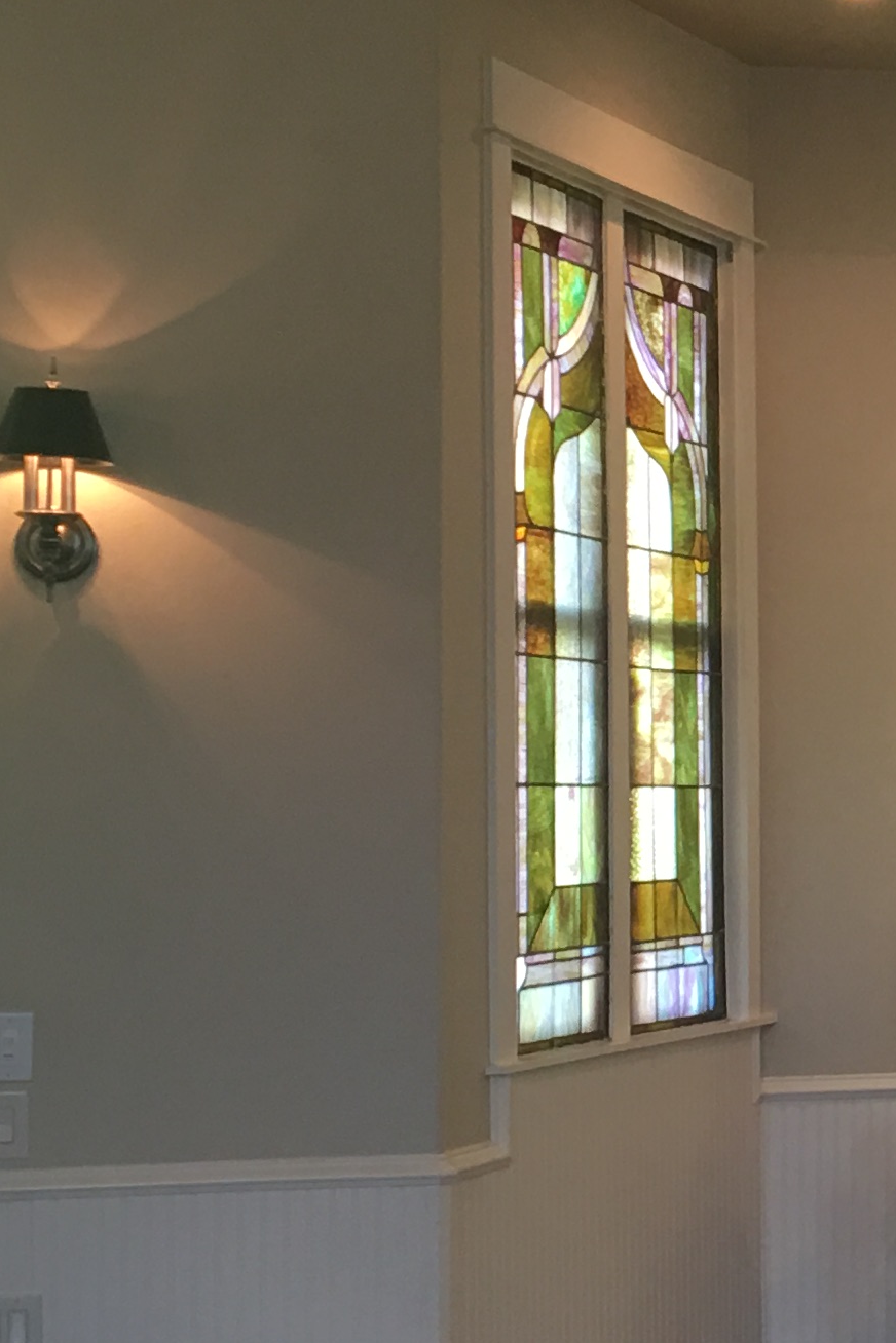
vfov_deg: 21.9
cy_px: 772
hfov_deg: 13.9
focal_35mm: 93
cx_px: 1313
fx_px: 3472
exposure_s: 1/15
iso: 25
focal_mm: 4.15
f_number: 2.2
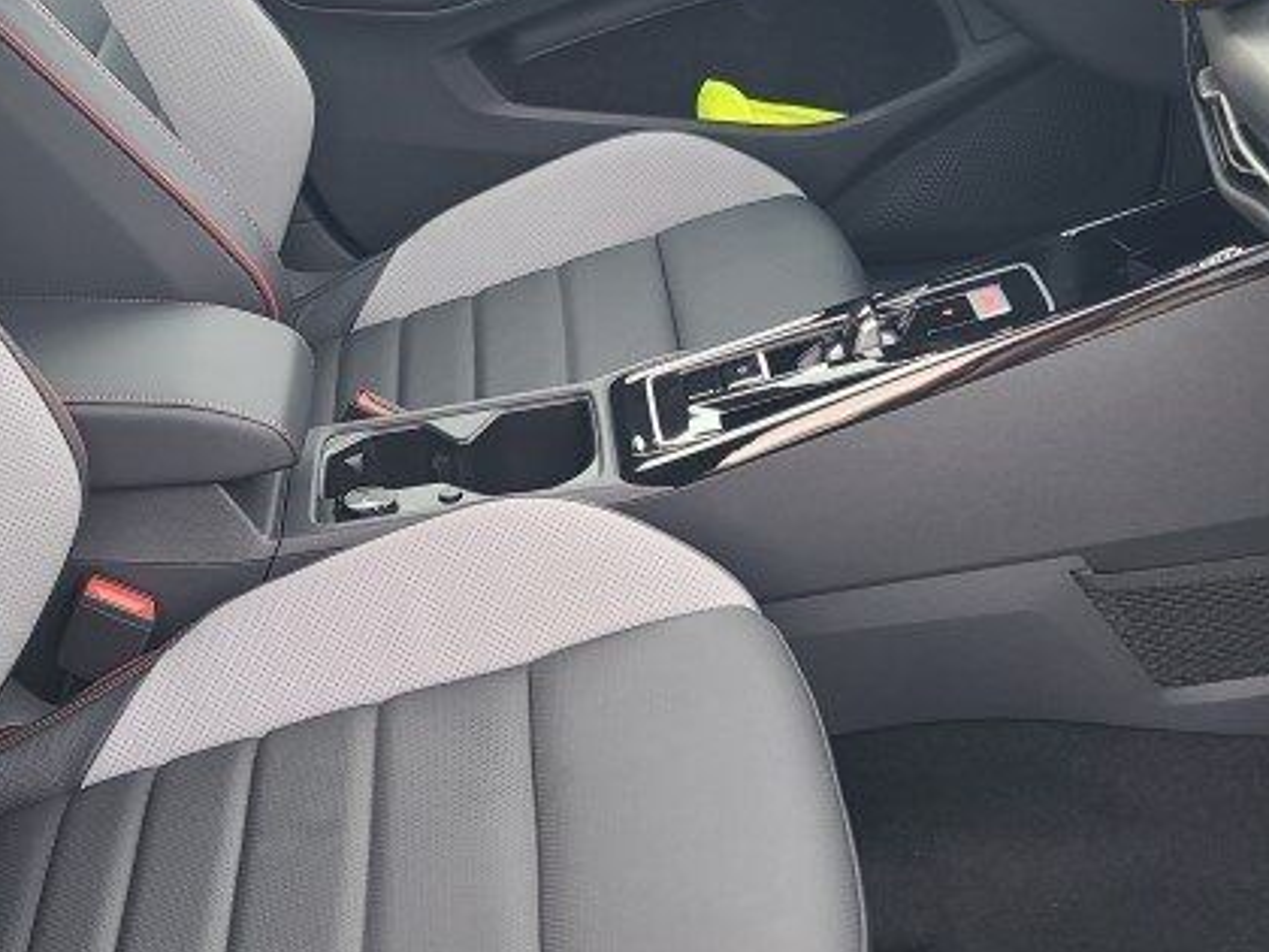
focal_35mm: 61
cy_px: 544
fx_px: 2236
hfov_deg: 31.3
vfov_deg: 24.0
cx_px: 381
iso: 100
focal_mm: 7
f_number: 1.8
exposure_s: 1/60
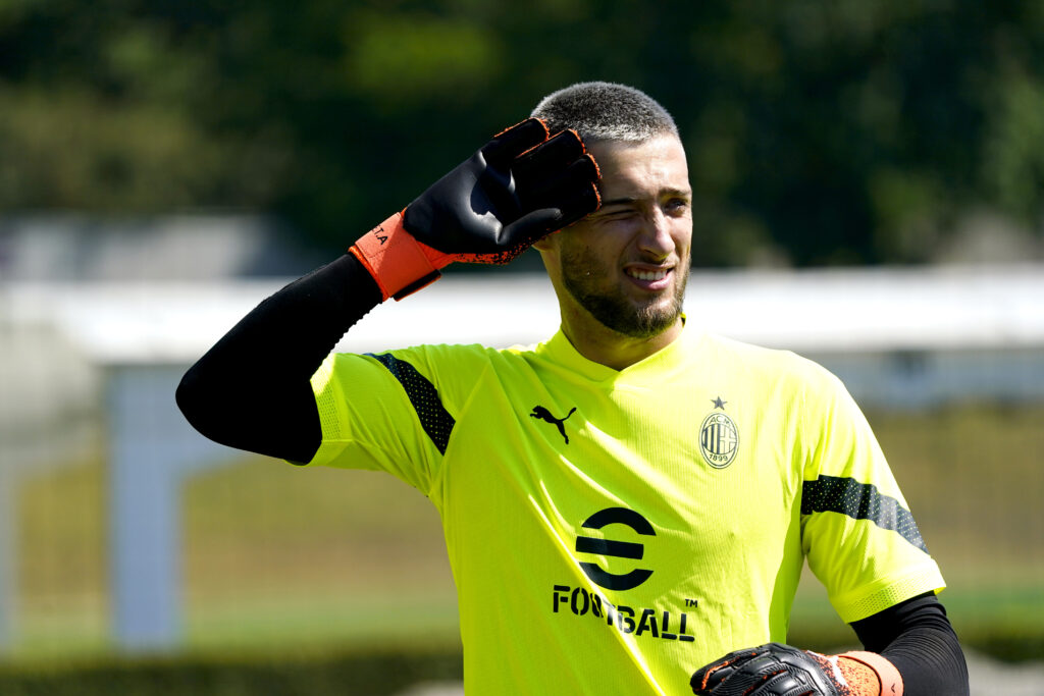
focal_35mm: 332
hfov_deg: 6.2
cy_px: 348
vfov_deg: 4.1
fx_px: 9629
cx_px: 522
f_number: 6.3
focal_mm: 332
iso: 500
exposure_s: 1/2500
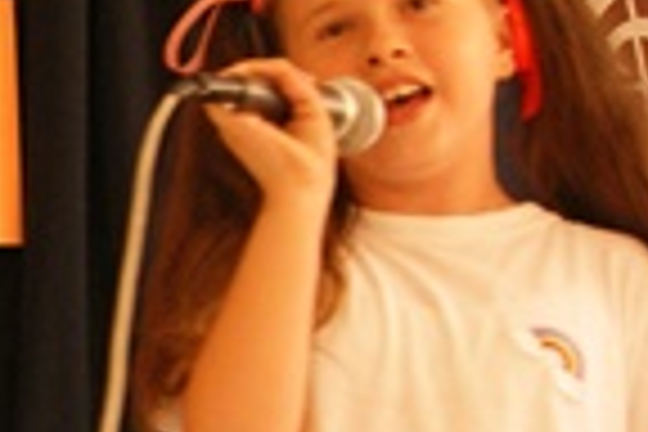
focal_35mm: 160
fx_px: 2880
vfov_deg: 8.5
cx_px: -666
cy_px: 436
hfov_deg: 11.5
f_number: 5.6
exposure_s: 1/60
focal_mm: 24
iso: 400
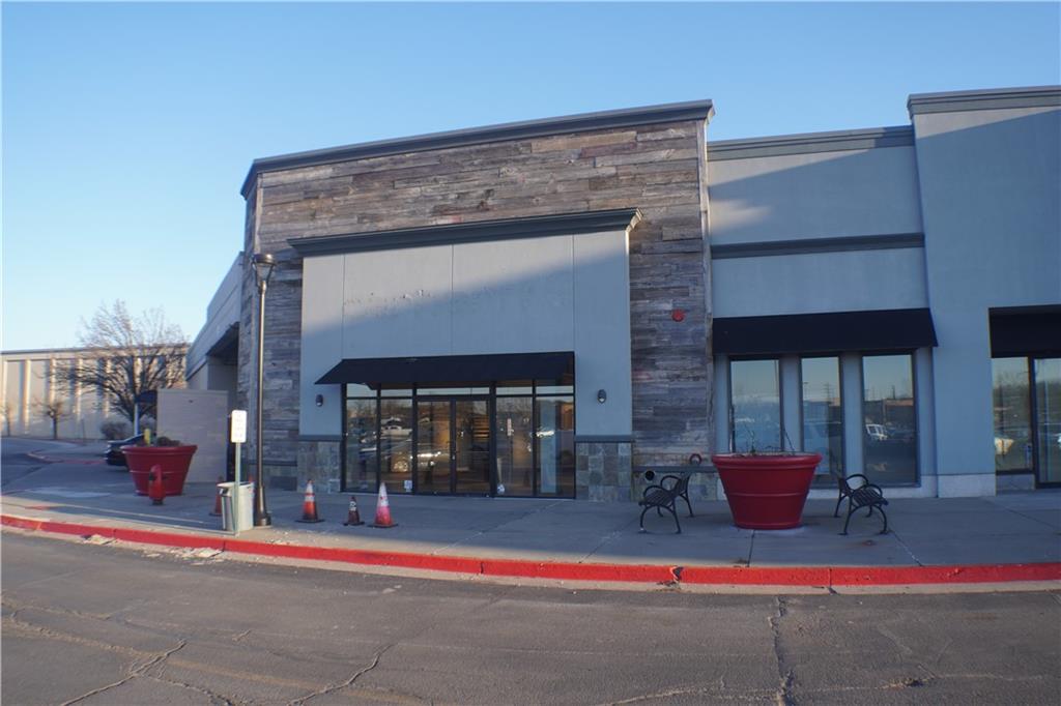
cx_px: 530
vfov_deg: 39.9
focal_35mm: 33
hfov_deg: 57.2
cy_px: 353
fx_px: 972
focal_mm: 22
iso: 100
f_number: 4.5
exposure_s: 1/160
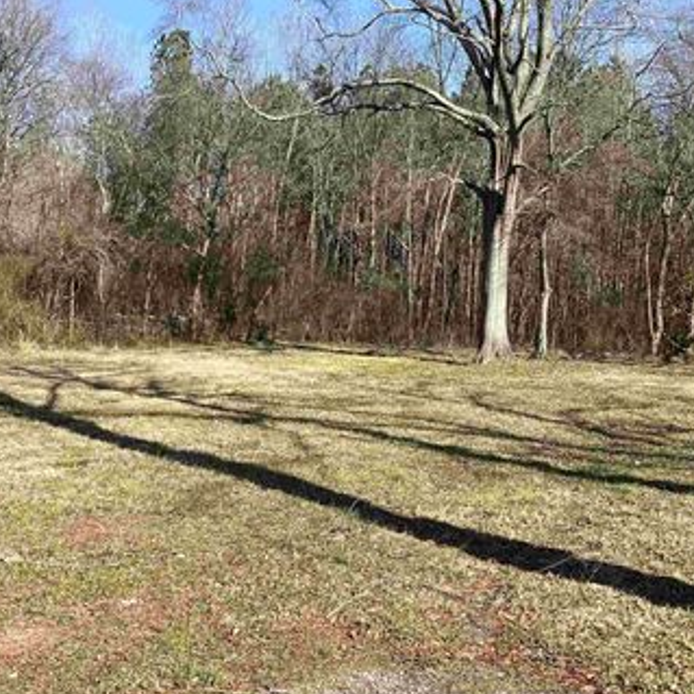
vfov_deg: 39.1
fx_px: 975
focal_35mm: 43
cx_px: 324
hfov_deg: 39.2
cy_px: 401
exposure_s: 1/741
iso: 25
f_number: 2.4
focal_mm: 3.3
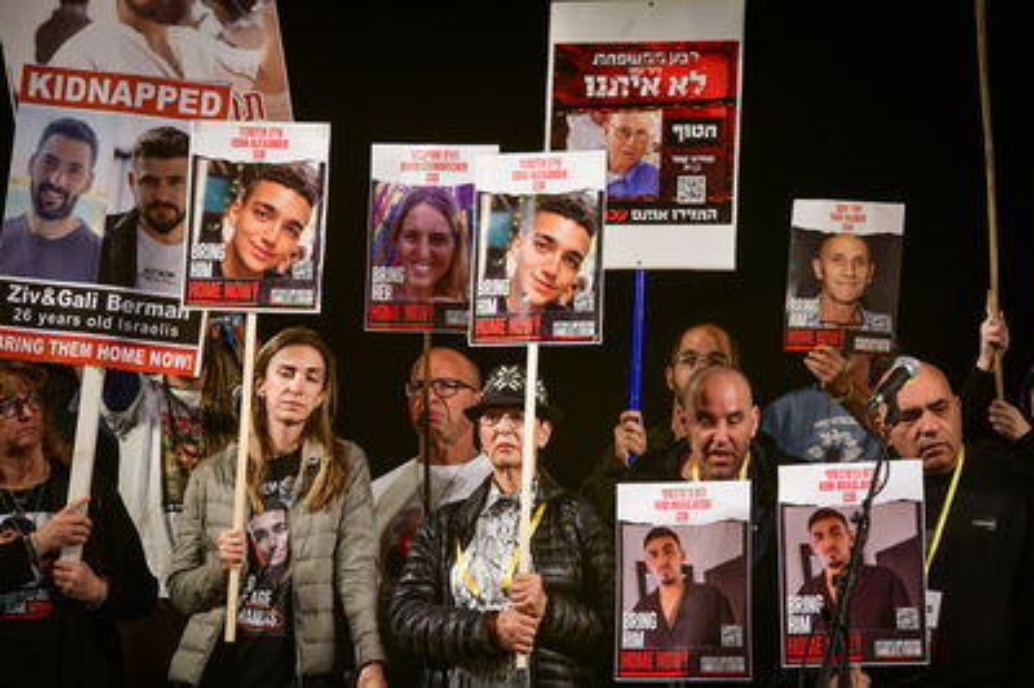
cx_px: 517
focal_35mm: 145
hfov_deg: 14.2
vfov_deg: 9.4
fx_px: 4161
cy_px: 344
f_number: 13
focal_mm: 145
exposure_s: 1/160
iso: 1600
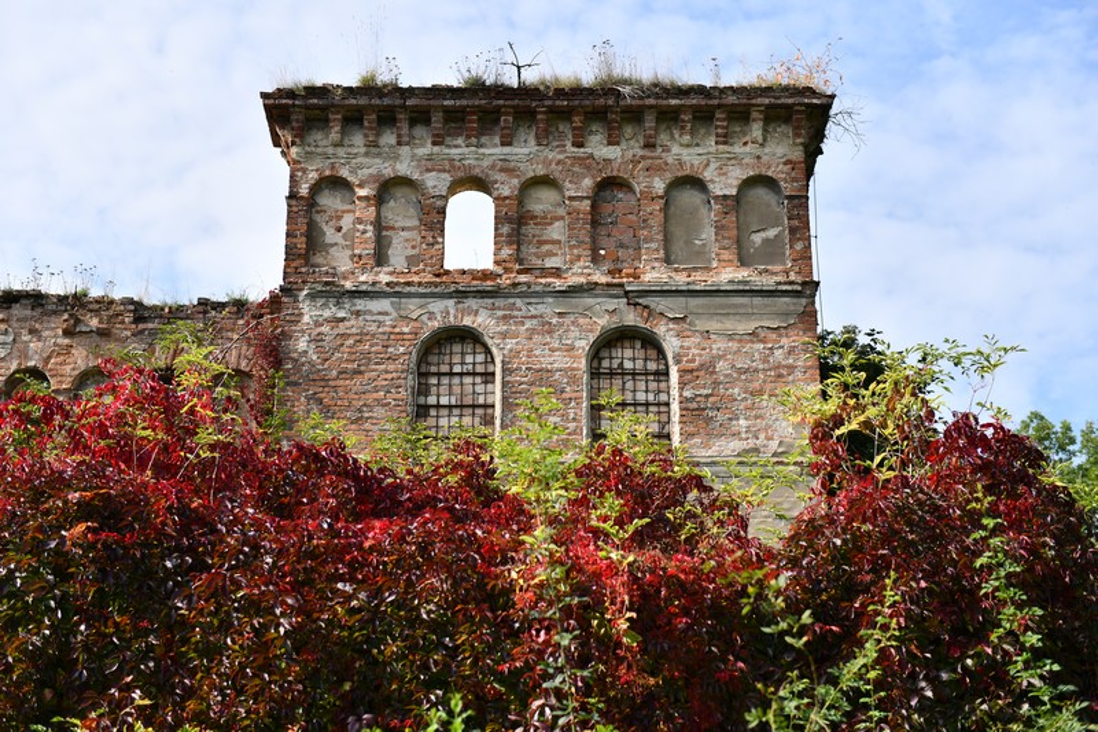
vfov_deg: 22.6
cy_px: 366
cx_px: 549
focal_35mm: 60
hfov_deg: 33.4
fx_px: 1830
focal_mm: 60
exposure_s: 1/2500
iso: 200
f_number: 3.5
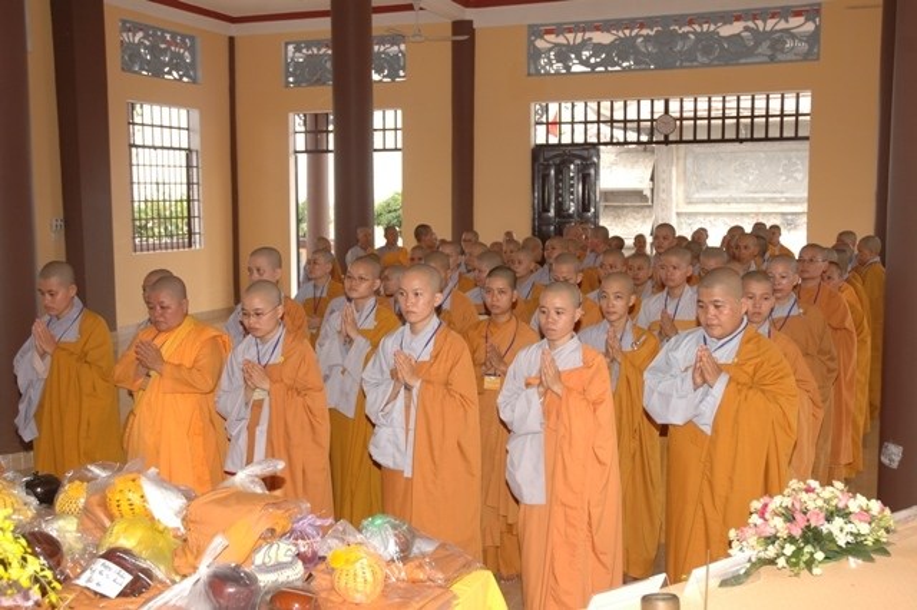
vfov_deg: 33.0
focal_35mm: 40
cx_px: 458
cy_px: 305
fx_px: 1031
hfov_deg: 47.9
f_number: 4.5
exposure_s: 1/80
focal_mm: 27
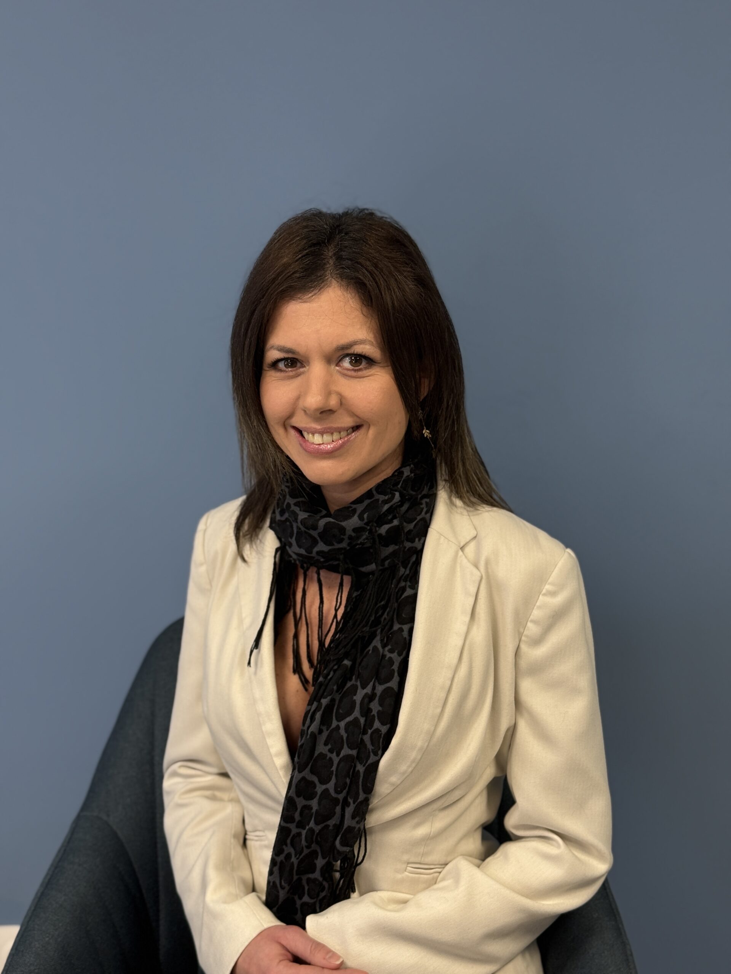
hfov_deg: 30.3
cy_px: 487
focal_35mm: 48
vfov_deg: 39.7
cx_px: 366
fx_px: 1352
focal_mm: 6.76
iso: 80
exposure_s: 1/50
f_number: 1.78
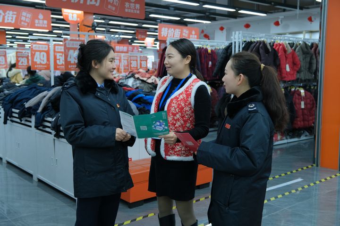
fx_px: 359
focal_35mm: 38
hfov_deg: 50.7
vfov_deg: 35.1
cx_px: 170
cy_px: 113
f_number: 2.8
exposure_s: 1/125
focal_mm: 25.1
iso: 500
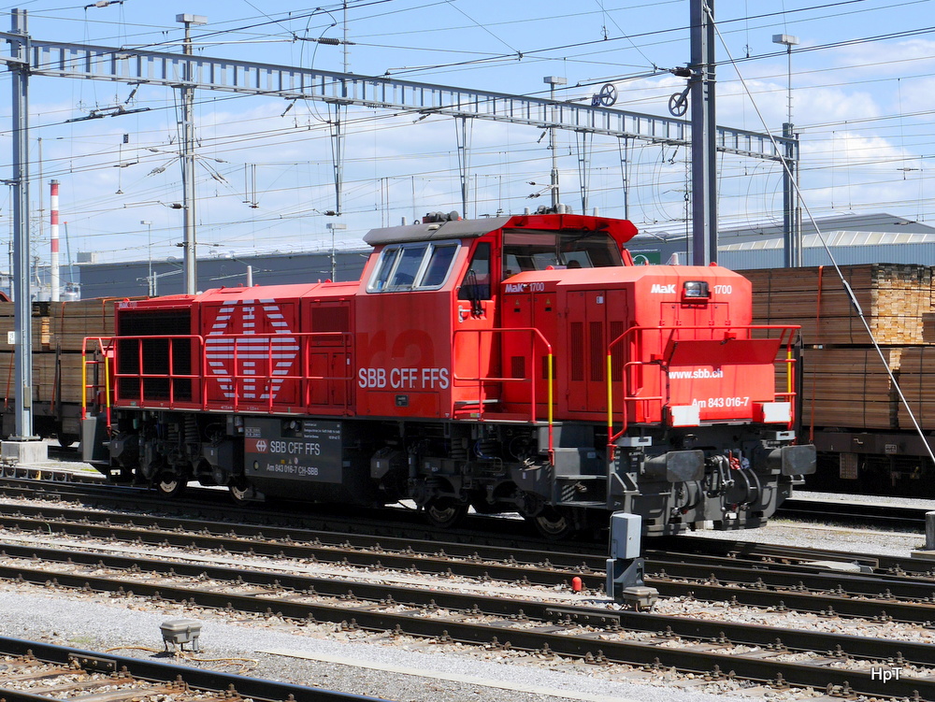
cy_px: 351
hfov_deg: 36.8
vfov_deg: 28.1
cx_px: 468
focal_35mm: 52
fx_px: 1405
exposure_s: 1/320
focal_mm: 26
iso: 160
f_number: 9
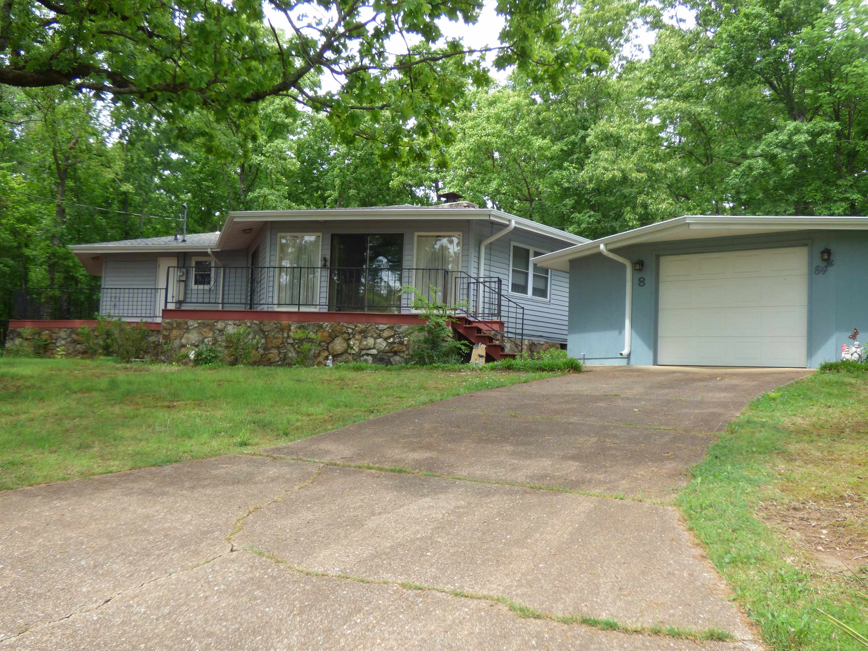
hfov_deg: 56.8
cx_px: 434
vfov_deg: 44.2
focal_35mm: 32
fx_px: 802
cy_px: 326
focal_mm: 5.53
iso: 100
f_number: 3.3
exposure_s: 1/250
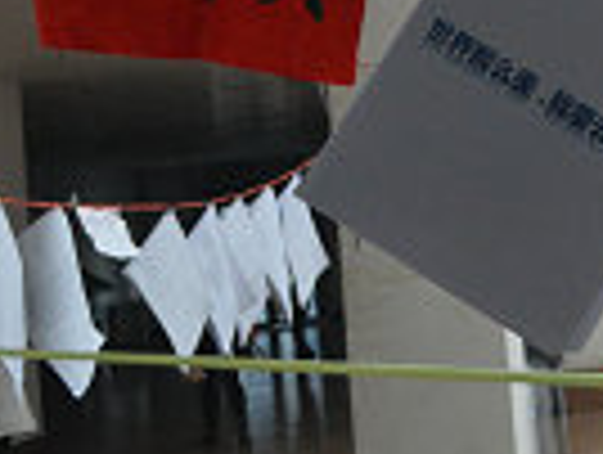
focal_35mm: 132
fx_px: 2304
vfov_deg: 11.2
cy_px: 22
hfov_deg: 14.3
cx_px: 781
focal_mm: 32
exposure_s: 1/500
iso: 2500
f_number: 4.8
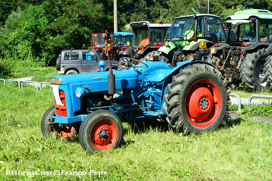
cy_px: 90
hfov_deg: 29.9
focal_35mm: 68
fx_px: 510
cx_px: 136
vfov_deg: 20.1
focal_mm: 45
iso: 200
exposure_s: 1/250
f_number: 8
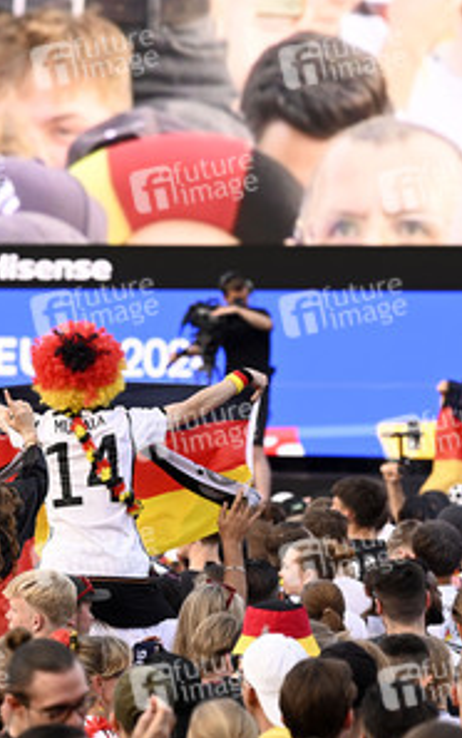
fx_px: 6216
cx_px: 128
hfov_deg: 4.3
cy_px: 370
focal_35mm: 309
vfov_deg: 6.8
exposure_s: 1/400
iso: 640
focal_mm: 200
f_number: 5
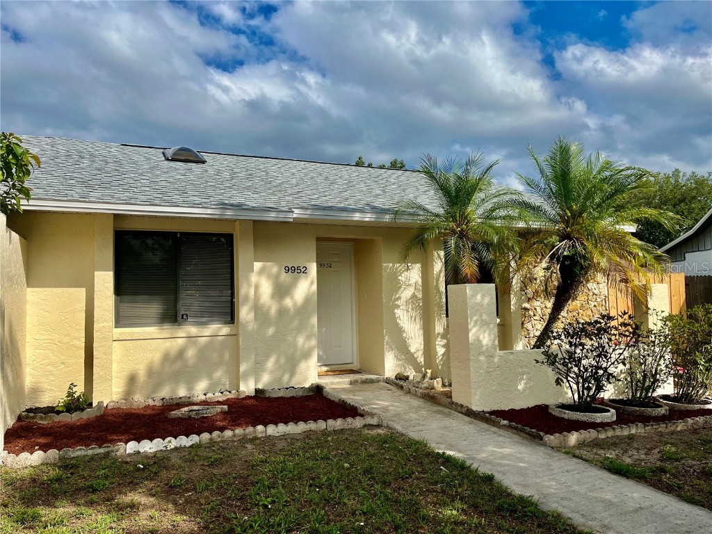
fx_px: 535
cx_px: 356
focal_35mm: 26
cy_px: 267
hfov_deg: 67.3
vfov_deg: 53.1
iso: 50
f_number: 1.6
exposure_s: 1/5556
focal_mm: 5.1
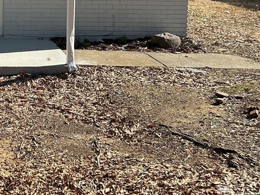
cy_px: -26
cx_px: -17
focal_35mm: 75
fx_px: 563
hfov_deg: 24.5
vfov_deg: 18.8
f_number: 1.5
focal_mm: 5.7
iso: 50
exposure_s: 1/1869
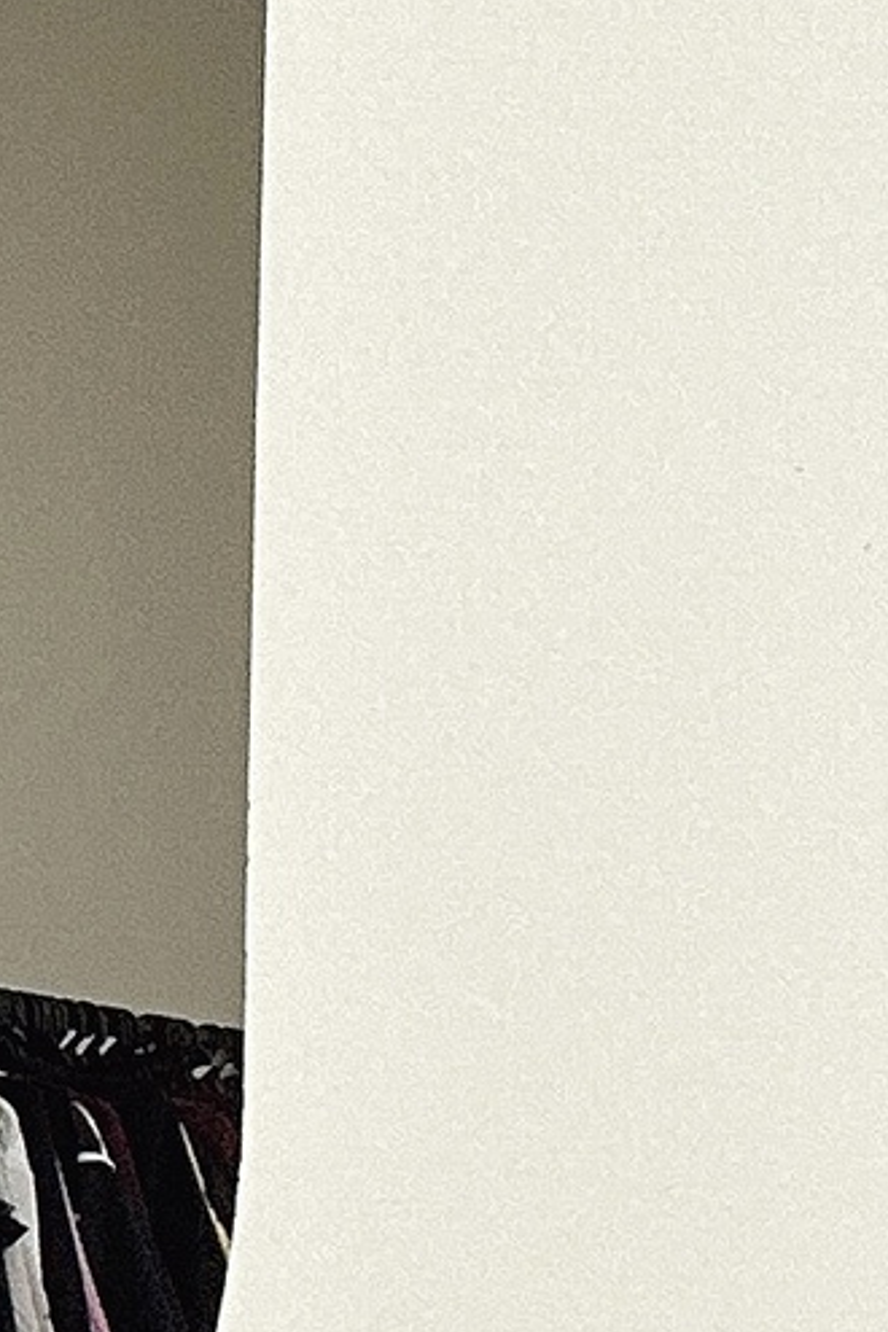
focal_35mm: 116
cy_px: 1967
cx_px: -1461
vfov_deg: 16.2
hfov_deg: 9.9
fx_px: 4292
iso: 80
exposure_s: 1/60
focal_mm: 2.69
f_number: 1.9
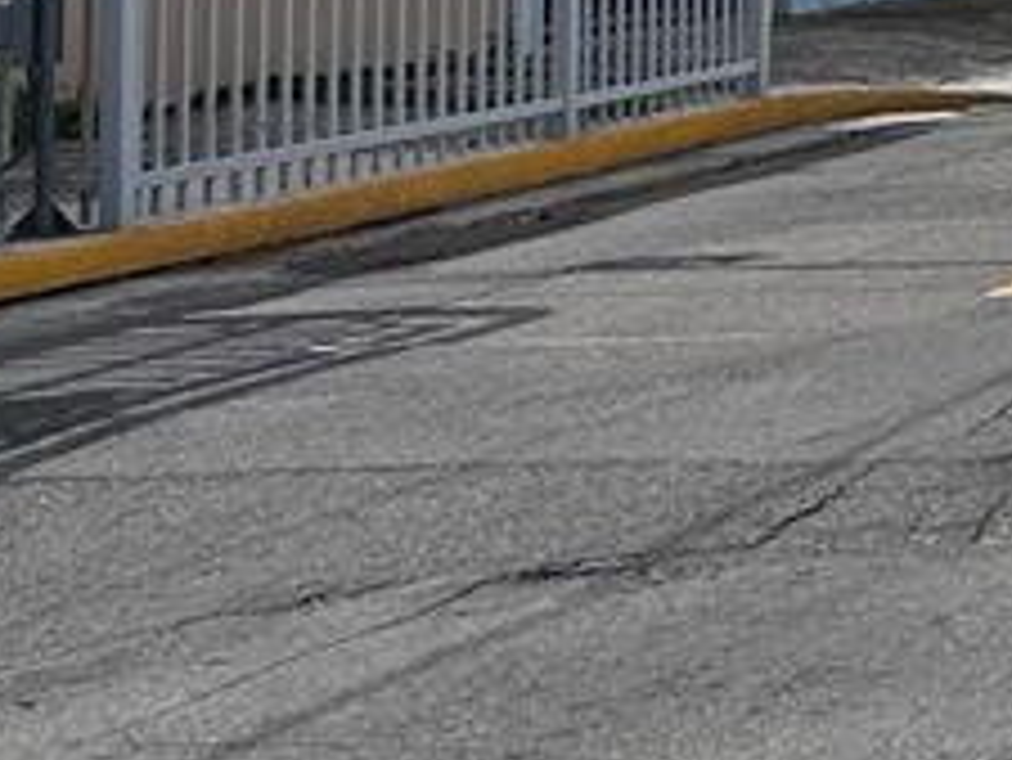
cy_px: -279
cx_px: 2199
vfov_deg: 13.1
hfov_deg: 14.2
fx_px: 3188
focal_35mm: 109
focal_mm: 6.86
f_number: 1.78
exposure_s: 1/7576
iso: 80
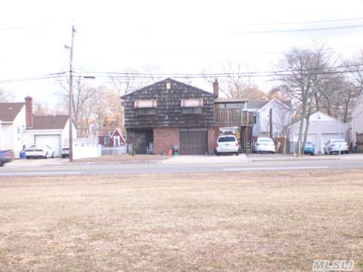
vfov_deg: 13.0
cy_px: 136
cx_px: 182
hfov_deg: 17.3
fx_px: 1195
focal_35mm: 114
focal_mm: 24
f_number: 4.9
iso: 100
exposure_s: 1/86.8
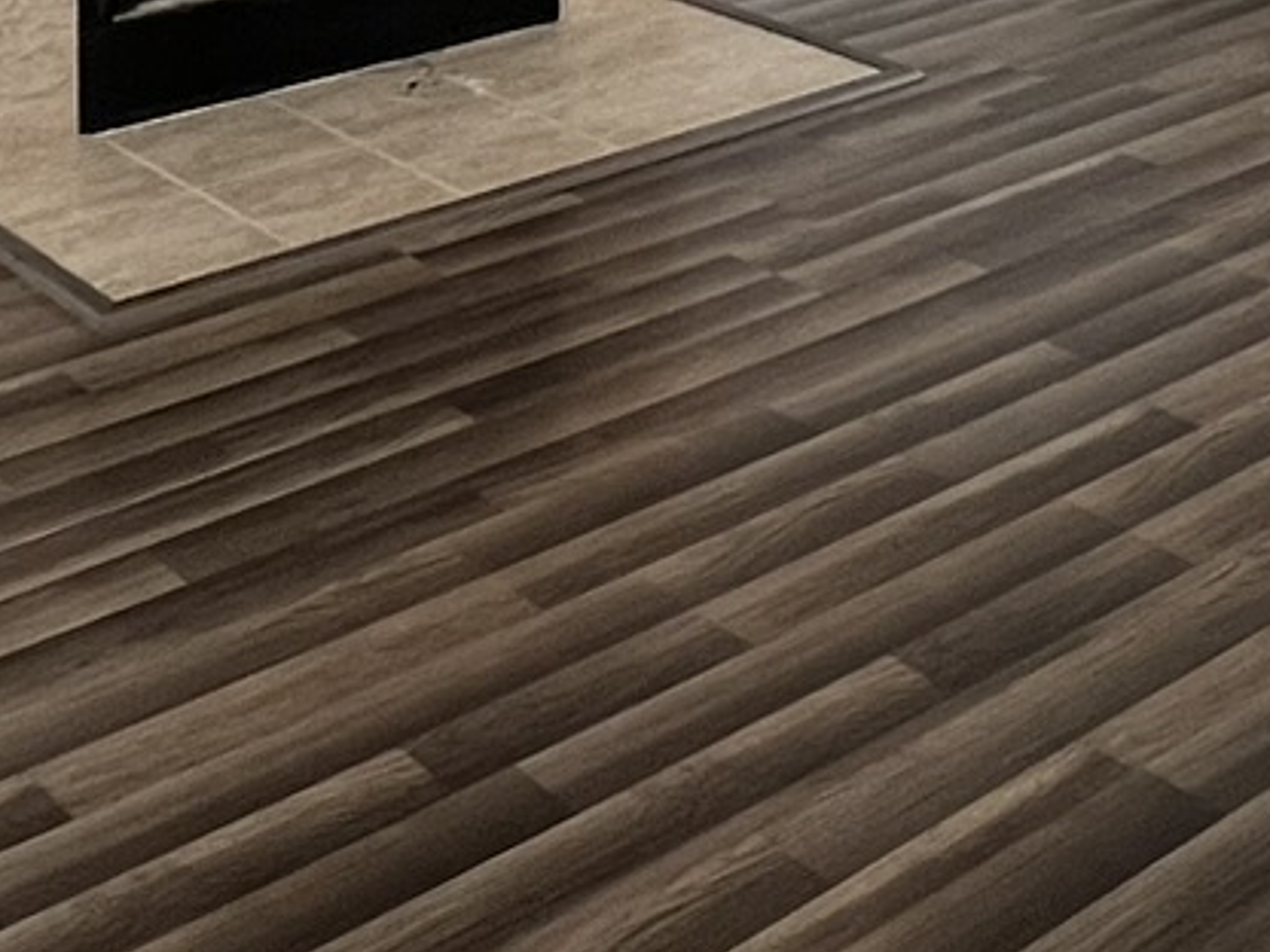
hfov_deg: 30.3
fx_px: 2348
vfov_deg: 18.9
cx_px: 632
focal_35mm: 64
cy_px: -644
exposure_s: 1/60
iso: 200
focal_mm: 1.57
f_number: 1.8
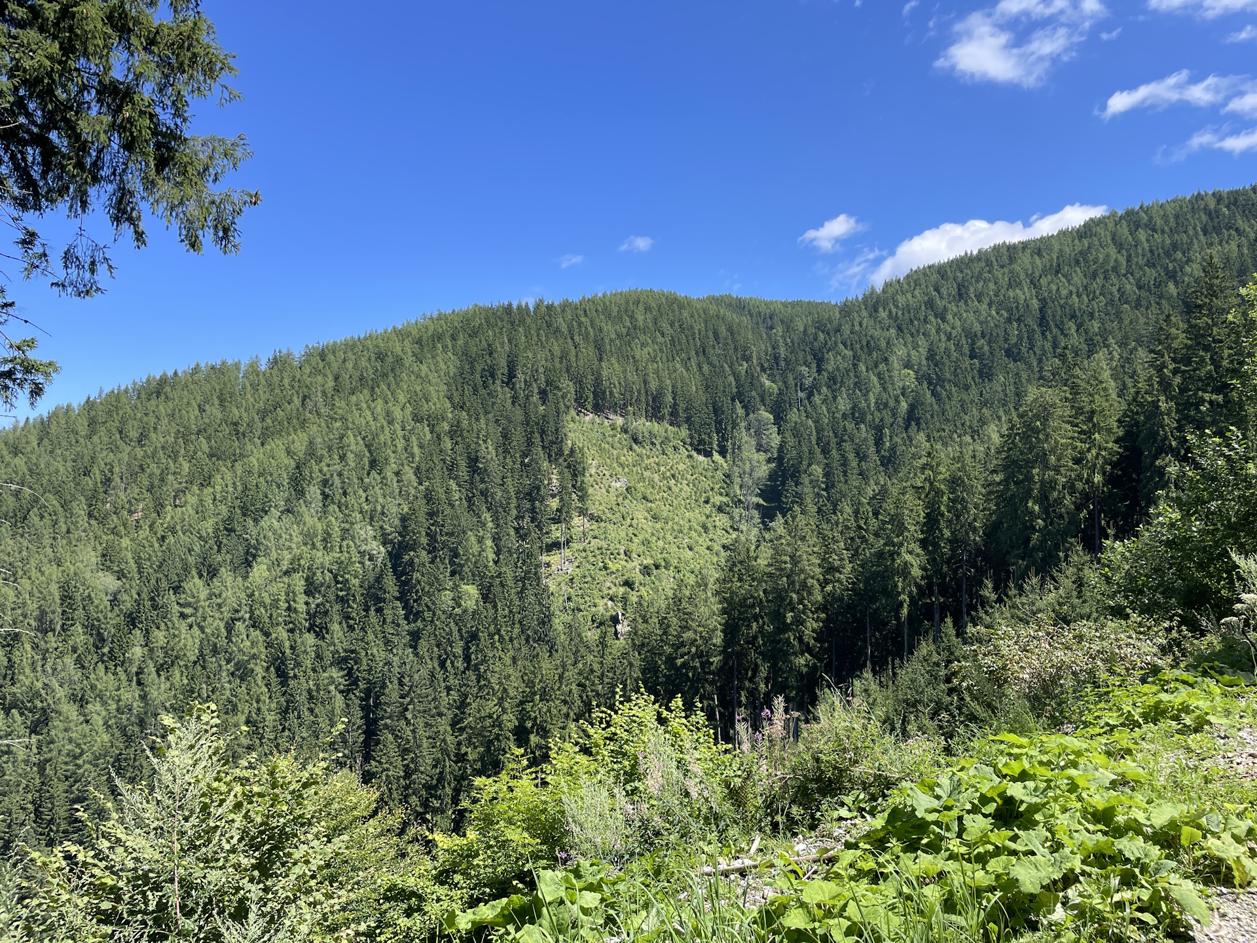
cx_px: 628
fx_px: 944
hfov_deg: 67.3
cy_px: 472
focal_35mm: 26
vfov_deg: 53.1
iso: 32
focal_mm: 4.2
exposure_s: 1/1595
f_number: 1.6
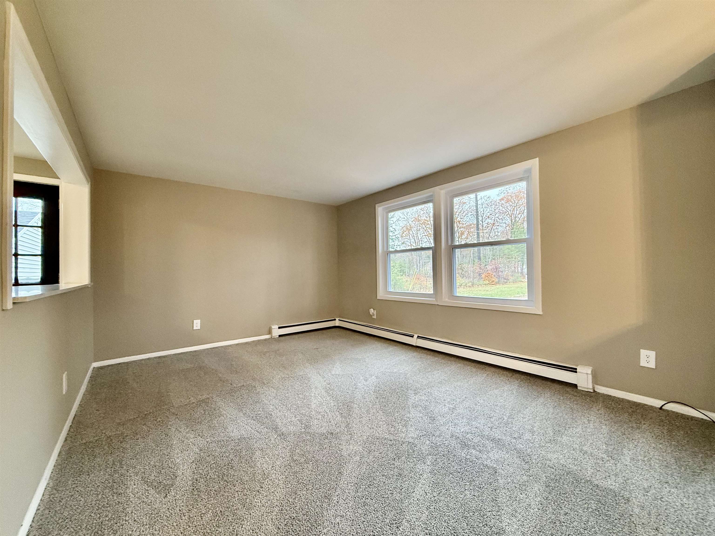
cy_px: 268
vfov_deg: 85.7
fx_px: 289
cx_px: 358
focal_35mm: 14
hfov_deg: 102.1
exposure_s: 1/120
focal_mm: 2.22
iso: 320
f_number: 2.2
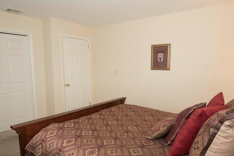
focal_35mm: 24
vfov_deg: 53.1
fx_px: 156
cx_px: 132
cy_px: 87
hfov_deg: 73.4
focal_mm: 16
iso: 640
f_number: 4
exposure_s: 1/60
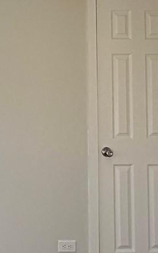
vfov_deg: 27.5
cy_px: 9
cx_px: -89
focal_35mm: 71
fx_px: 489
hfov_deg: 16.5
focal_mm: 2.22
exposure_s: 1/245
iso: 40
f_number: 2.2
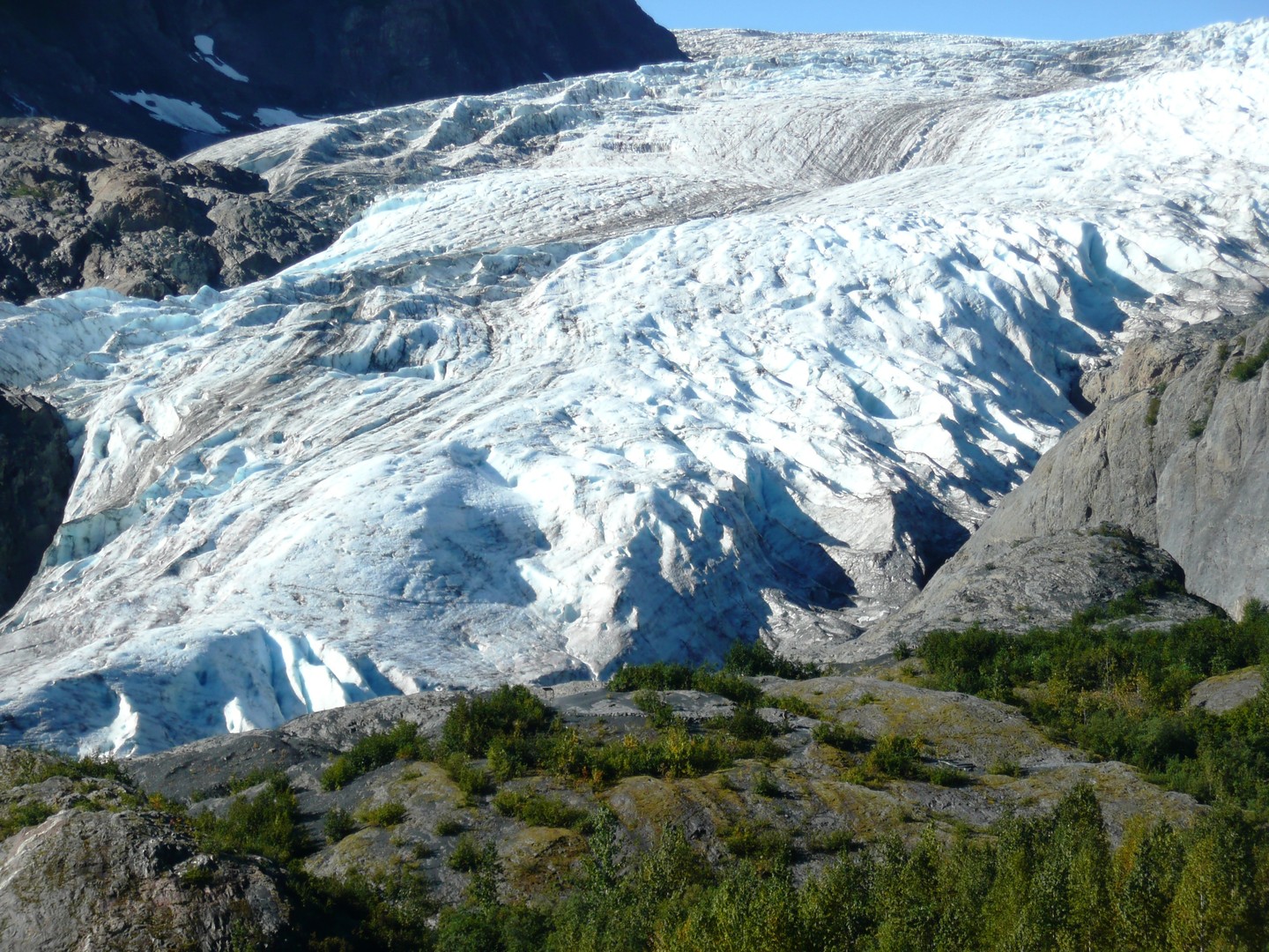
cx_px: 634
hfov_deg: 12.5
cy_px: 476
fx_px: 5792
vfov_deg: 9.4
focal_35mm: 158
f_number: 4.8
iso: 100
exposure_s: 1/400
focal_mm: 26
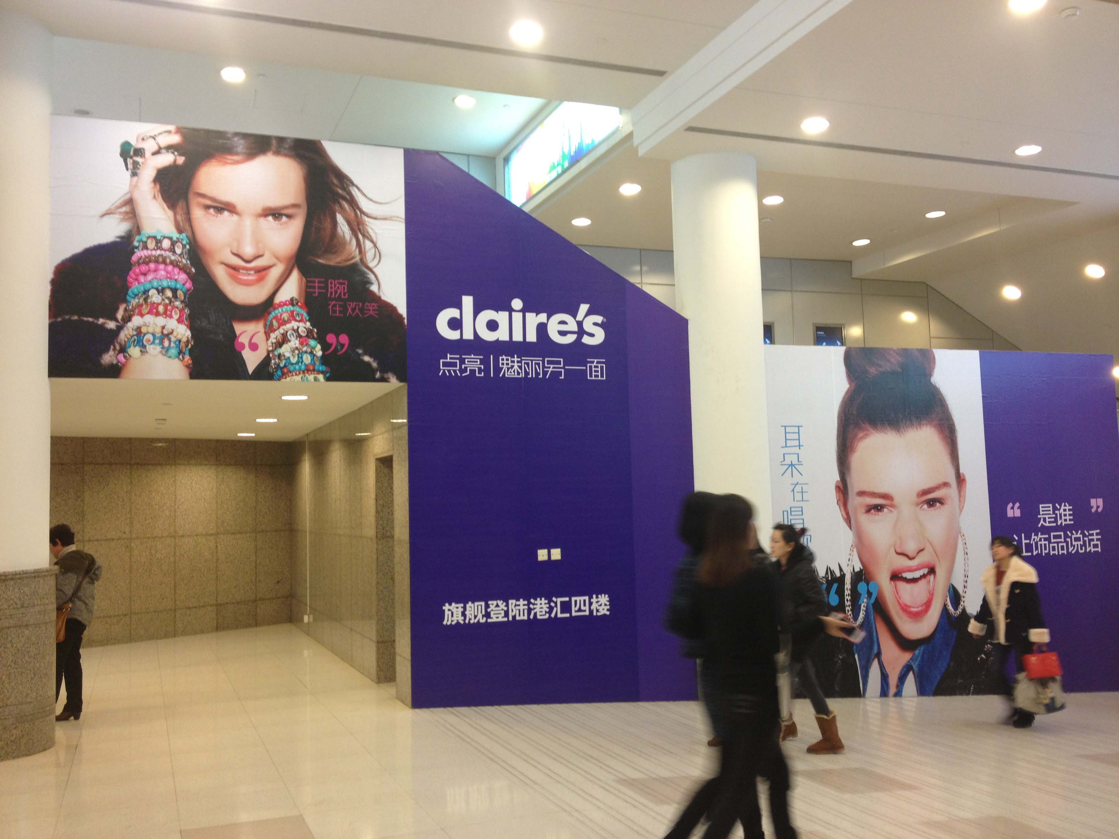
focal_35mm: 35
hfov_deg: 52.6
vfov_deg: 40.7
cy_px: 420
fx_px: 1131
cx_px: 560
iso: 64
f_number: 2.4
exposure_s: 1/20
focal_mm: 4.28
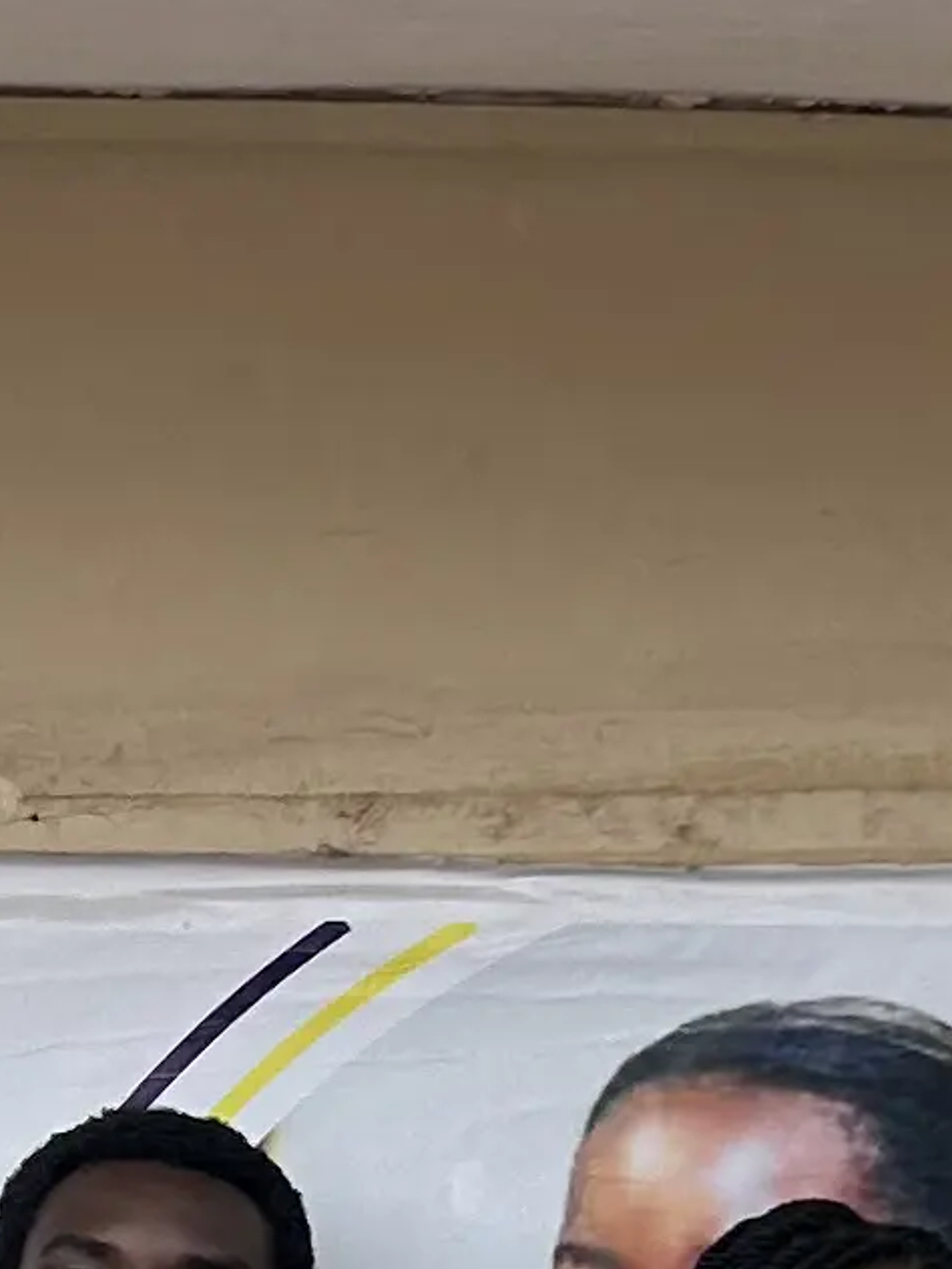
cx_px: -50
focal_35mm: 166
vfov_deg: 11.8
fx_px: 6087
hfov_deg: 8.9
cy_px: 1245
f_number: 1.5
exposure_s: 1/448
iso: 50
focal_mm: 5.7
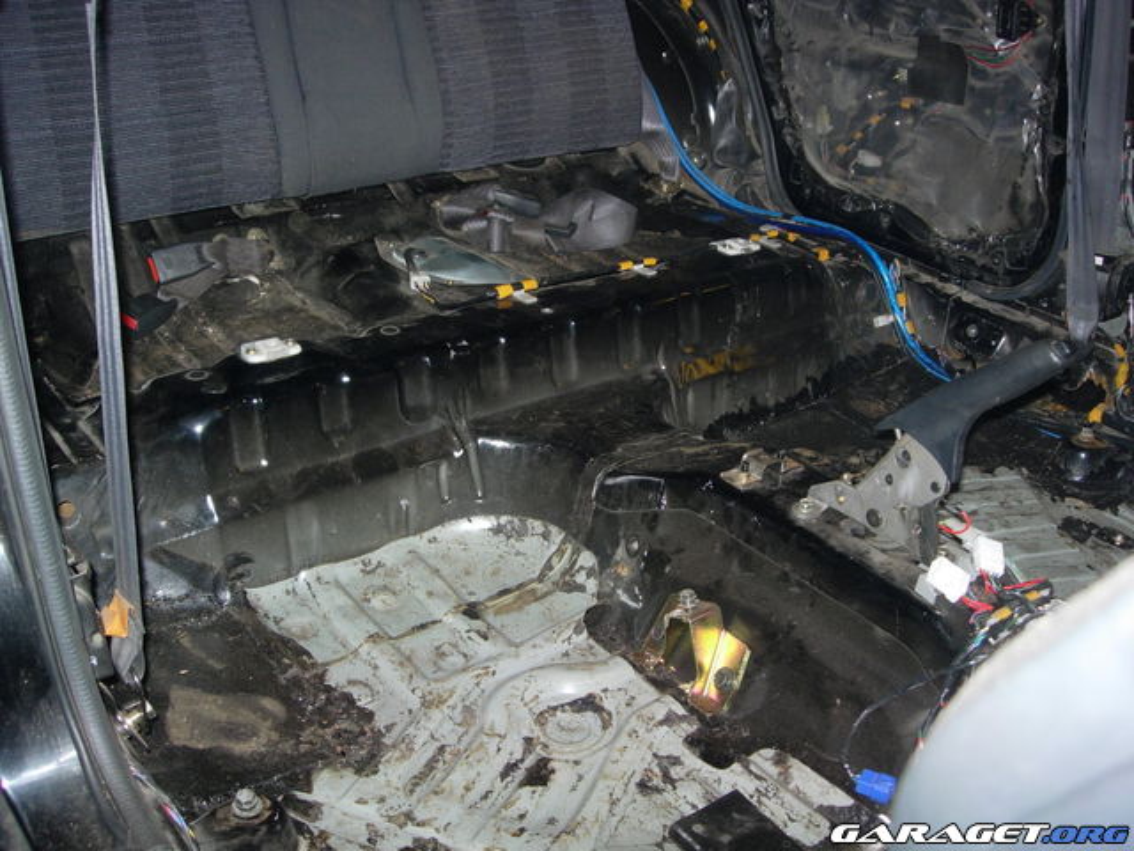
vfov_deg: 37.7
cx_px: 567
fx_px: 1245
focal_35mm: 38
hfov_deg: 49.0
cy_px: 426
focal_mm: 7.8
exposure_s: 1/64
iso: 79
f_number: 2.8
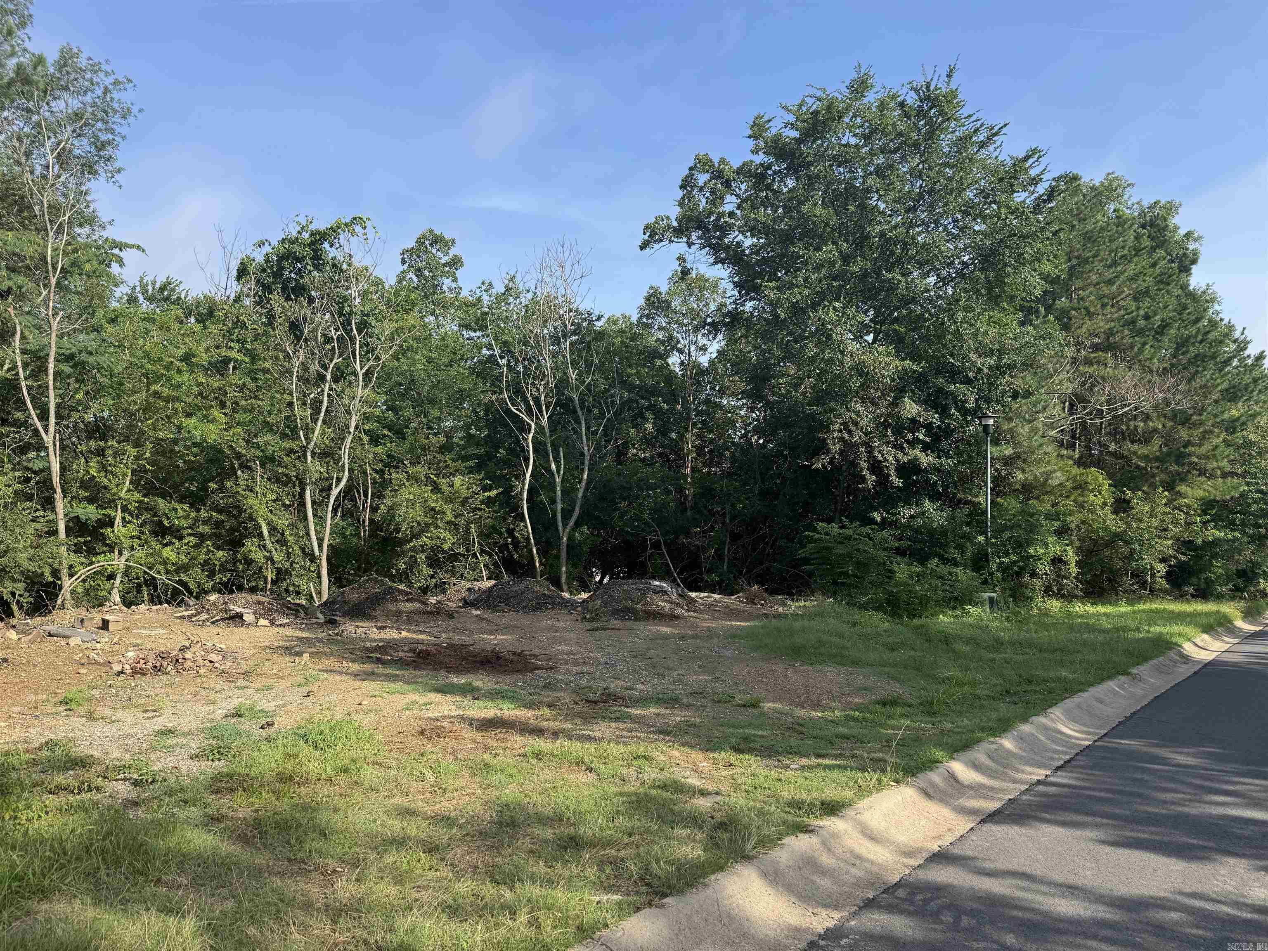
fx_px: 879
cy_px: 476
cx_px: 634
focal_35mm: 24
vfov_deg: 56.8
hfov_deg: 71.6
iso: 80
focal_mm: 6.76
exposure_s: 1/1923
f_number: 1.78
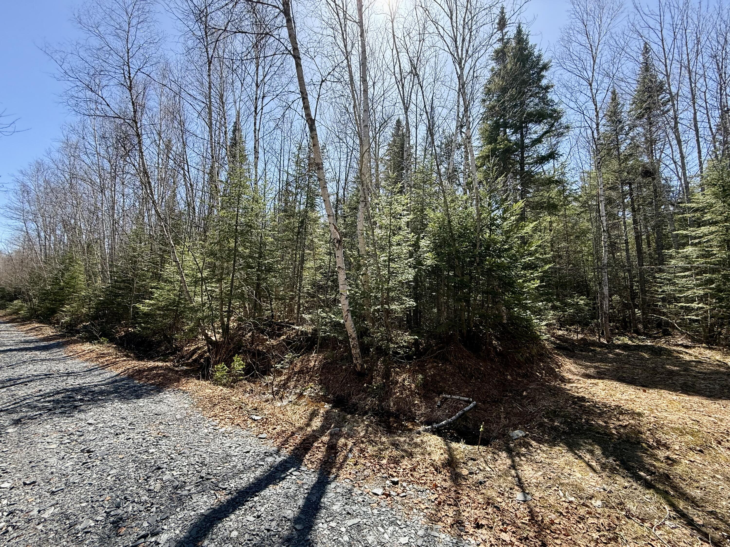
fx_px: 295
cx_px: 365
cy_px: 274
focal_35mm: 14
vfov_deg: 85.7
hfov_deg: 102.1
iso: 64
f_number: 2.2
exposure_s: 1/518
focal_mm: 2.22
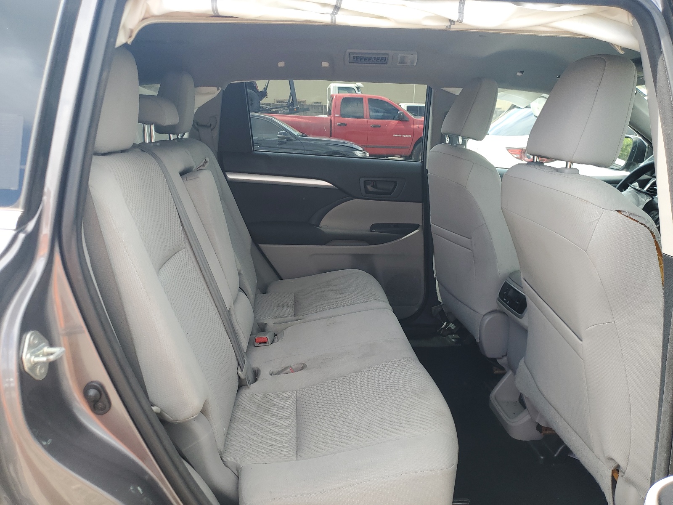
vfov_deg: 53.1
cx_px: 336
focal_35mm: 26
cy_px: 252
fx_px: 505
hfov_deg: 67.3
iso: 50
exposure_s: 1/417
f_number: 1.5
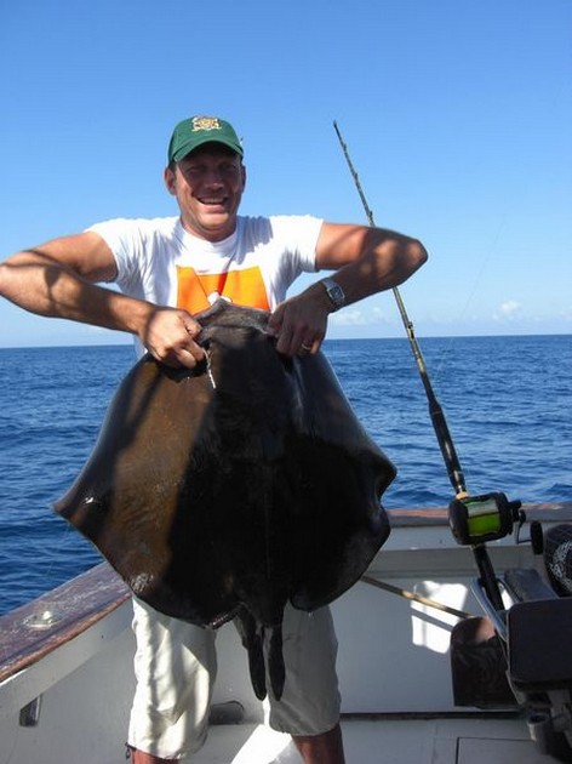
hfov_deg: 37.7
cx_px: 286
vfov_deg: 49.0
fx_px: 838
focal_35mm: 38
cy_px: 382
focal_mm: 7.9
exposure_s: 1/800
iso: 80
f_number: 4
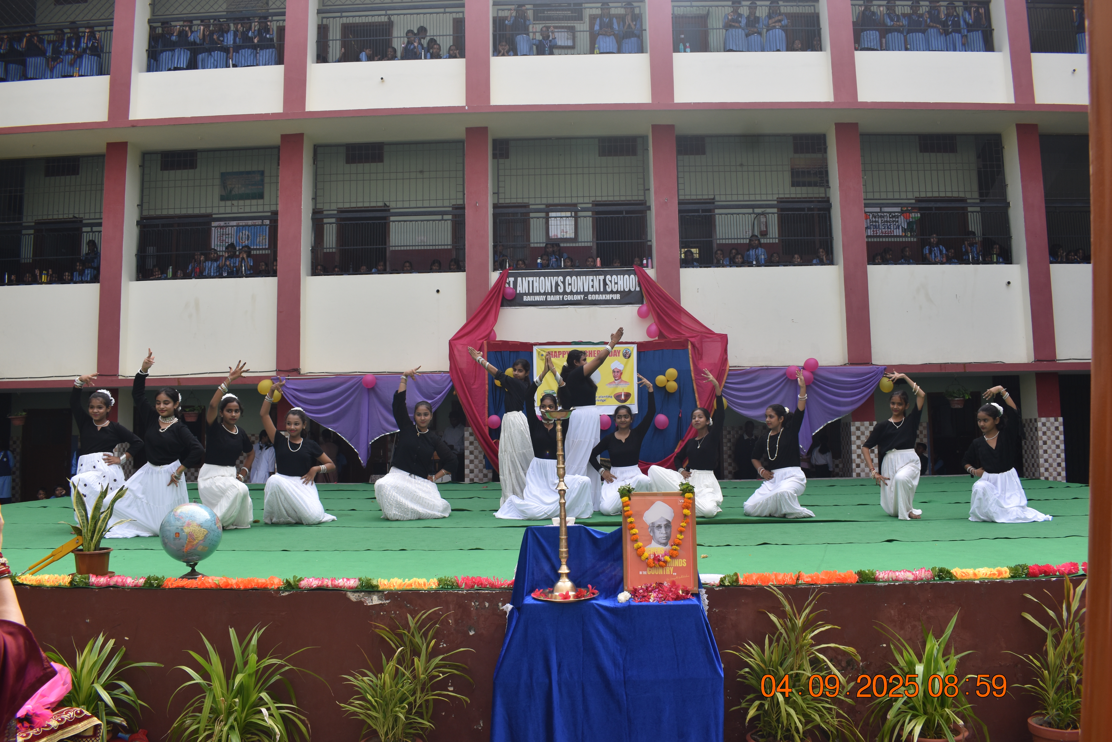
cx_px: 556
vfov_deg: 47.9
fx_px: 834
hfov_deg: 67.4
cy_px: 371
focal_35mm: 27
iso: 200
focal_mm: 18
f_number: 7.1
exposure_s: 1/250
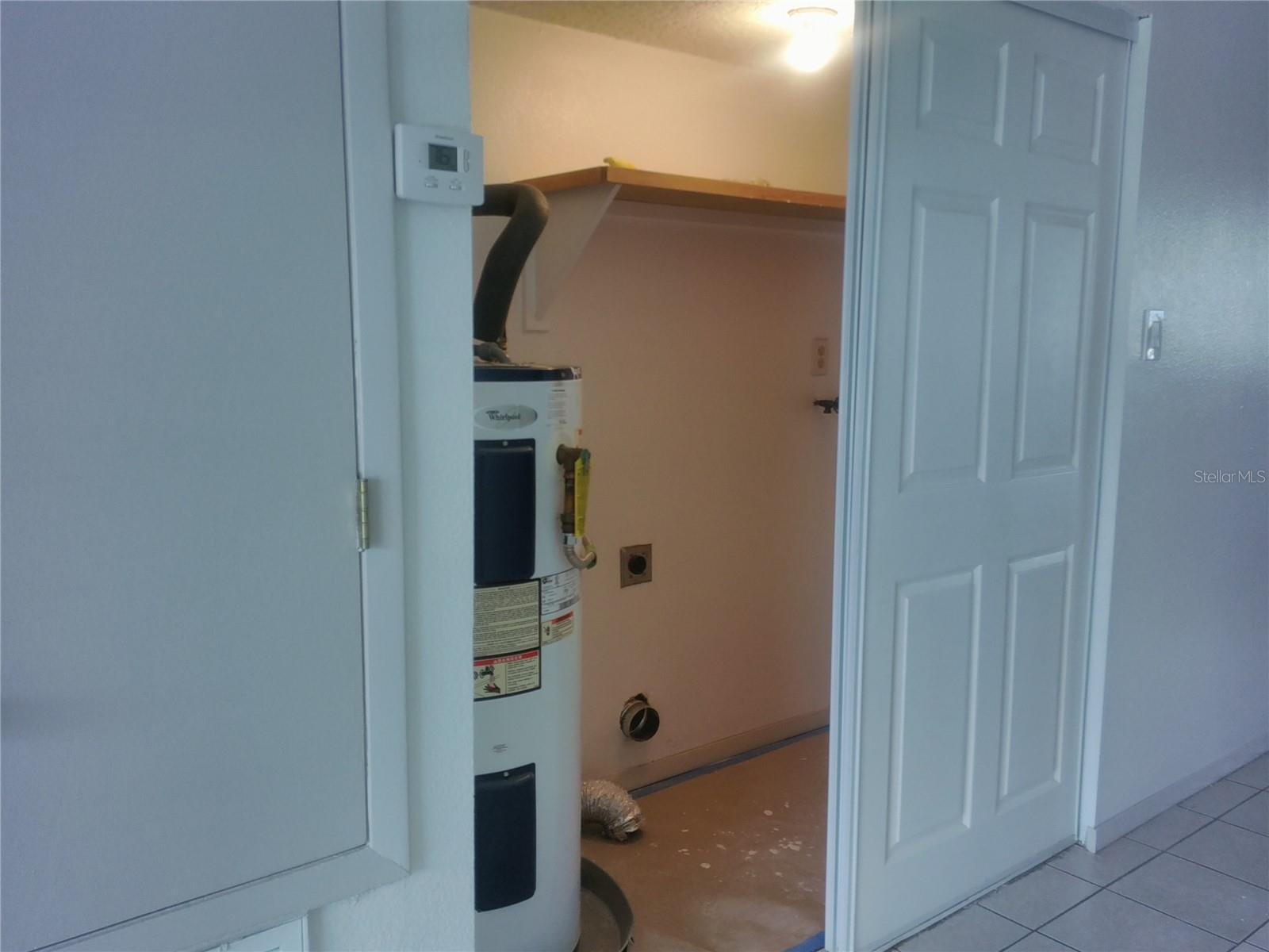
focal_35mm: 28
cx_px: 634
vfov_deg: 49.7
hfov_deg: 63.4
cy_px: 476
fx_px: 1026
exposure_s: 1/40
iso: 99
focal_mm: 3.69
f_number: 2.65
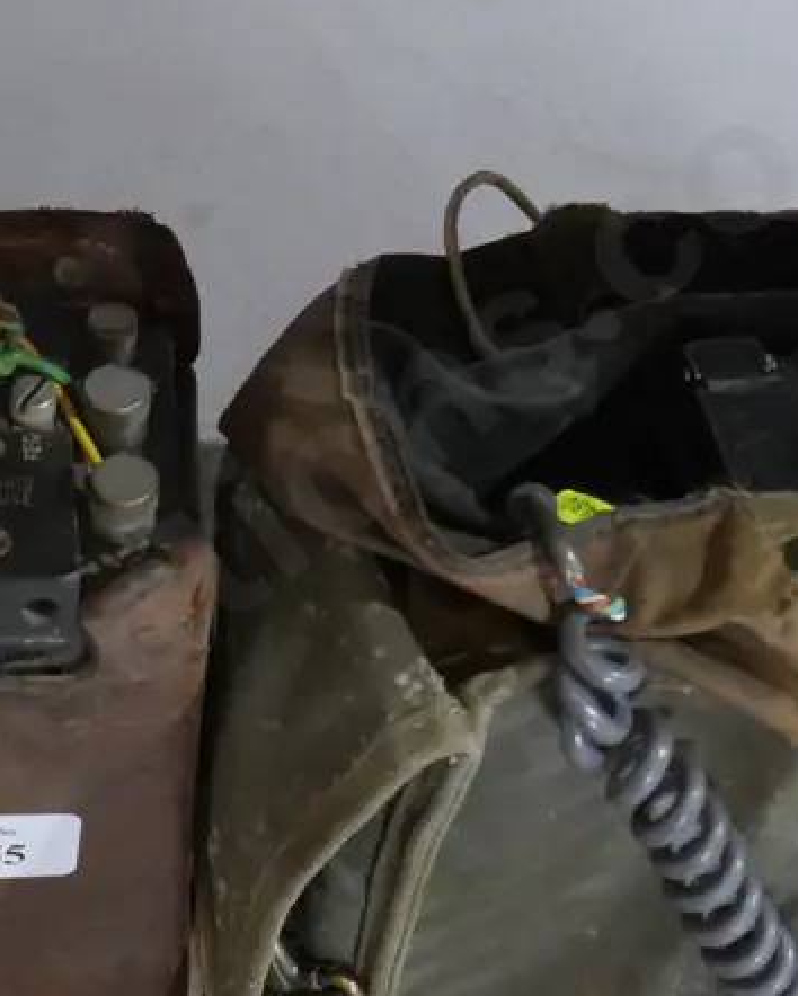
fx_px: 3068
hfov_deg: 14.7
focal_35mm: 104
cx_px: 70
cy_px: 679
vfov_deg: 18.4
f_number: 5.1
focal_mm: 23
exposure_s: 1/60
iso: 2500
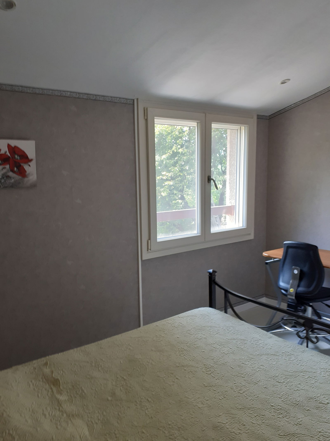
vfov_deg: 65.3
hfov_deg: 51.4
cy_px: 220
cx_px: 165
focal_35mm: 27
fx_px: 343
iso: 64
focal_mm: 3.6
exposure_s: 1/50
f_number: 1.9
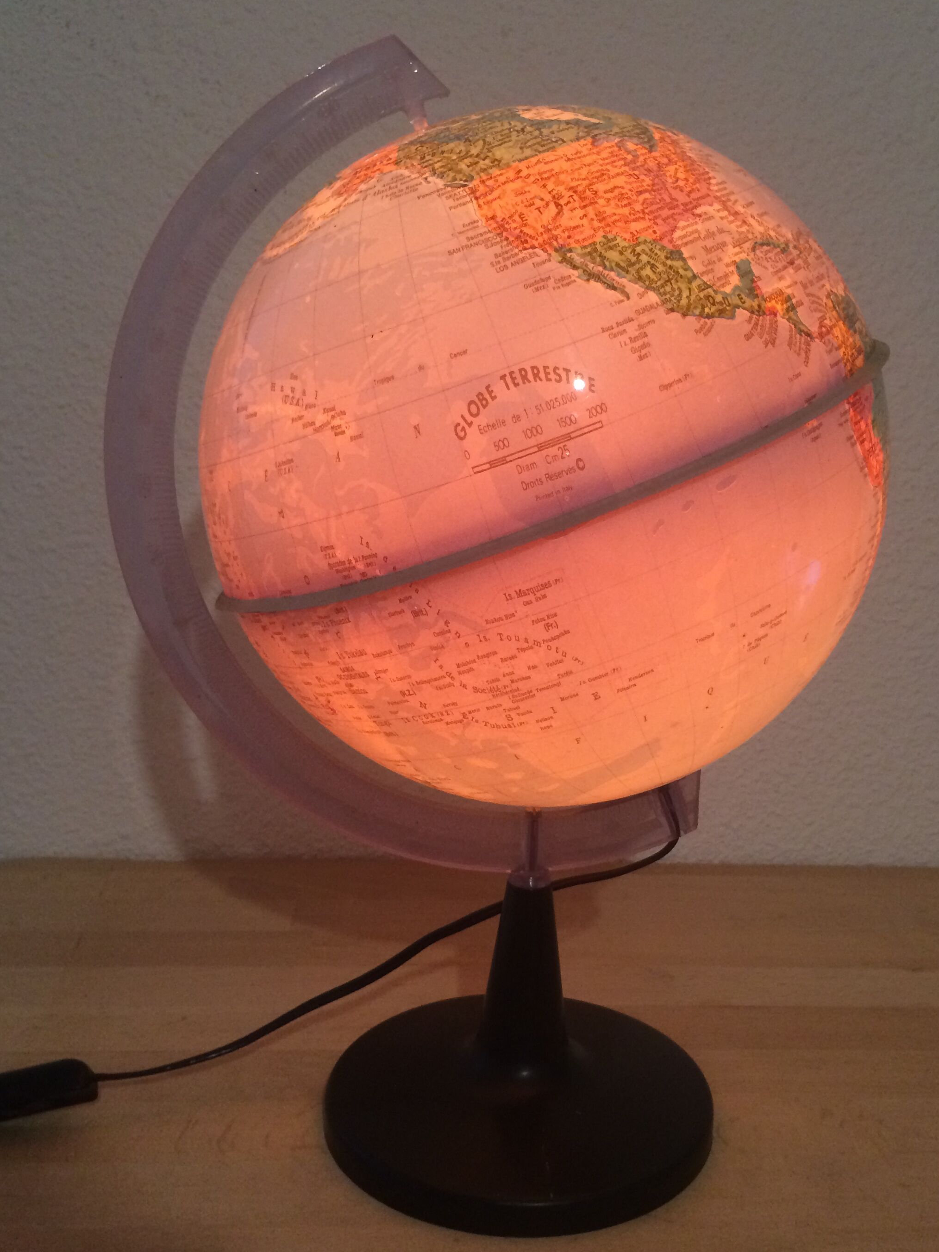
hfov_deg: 40.6
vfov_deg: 52.6
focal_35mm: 35
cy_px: 648
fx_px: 1266
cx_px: 544
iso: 200
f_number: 2.2
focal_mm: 4.15
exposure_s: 1/33
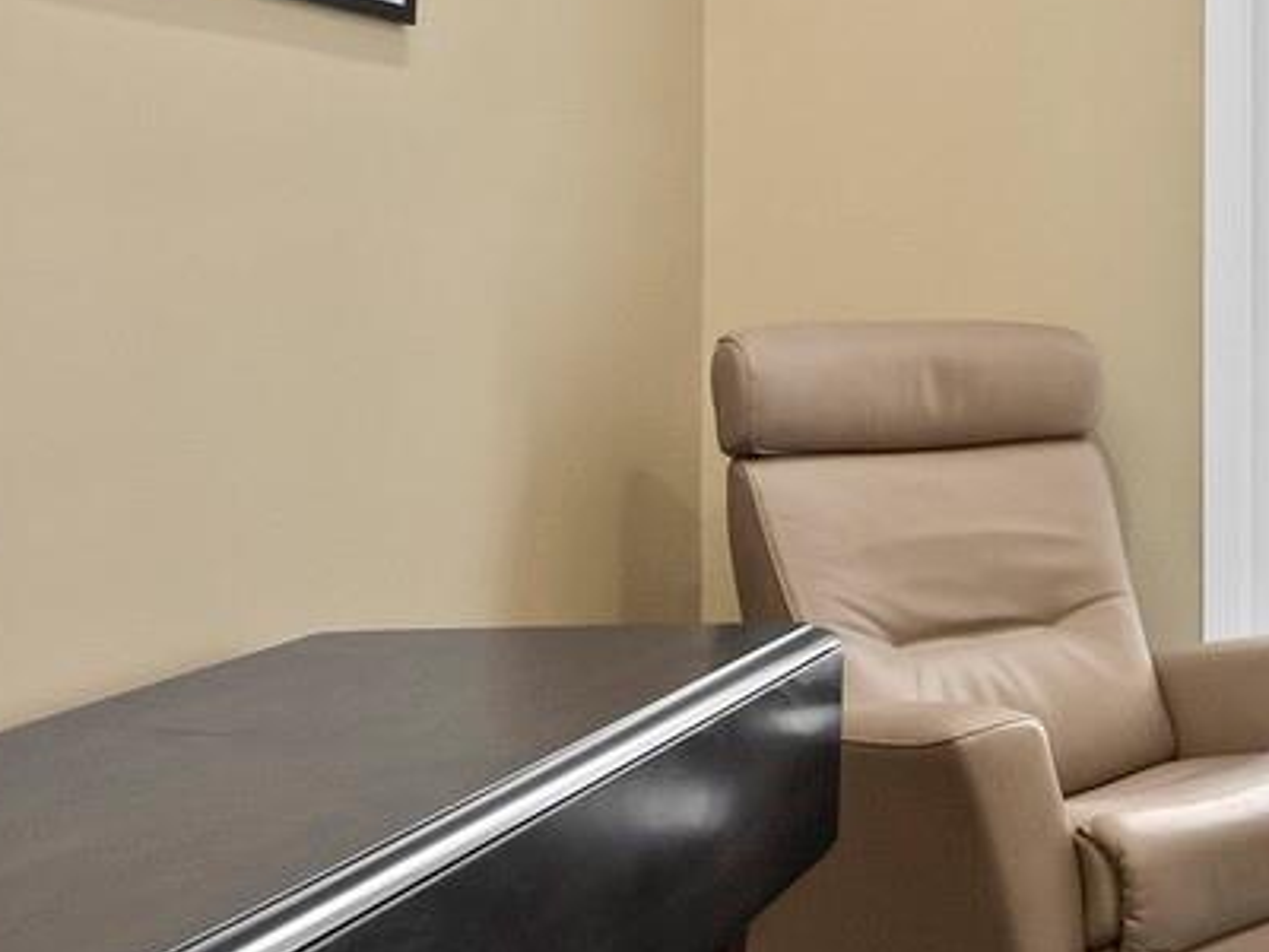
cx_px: 1878
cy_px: 279
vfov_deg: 25.9
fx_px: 2053
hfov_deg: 25.9
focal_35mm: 56
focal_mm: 7
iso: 320
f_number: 11
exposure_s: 1/3
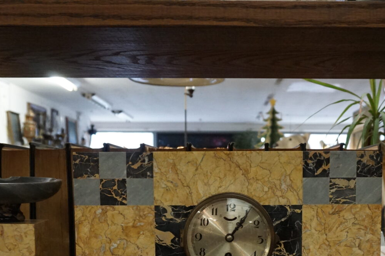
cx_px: 237
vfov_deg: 28.3
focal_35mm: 46
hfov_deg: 42.5
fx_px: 491
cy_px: 218
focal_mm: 16
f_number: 3.5
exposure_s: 1/160
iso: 3200
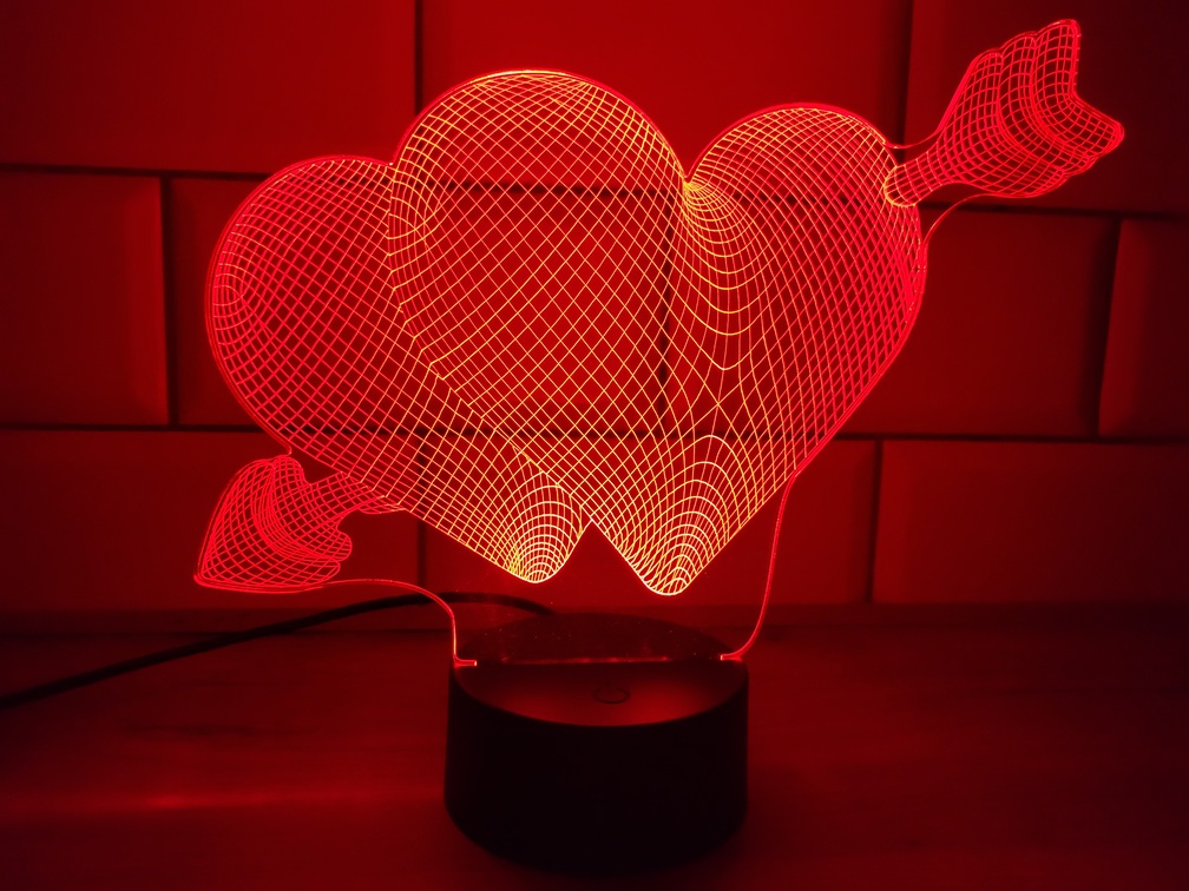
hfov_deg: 67.3
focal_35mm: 26
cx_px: 594
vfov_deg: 53.1
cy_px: 446
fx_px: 893
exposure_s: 1/50
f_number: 1.8
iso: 640
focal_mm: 5.4
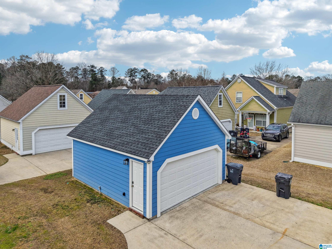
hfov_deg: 71.6
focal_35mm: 24
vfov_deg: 56.8
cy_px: 124
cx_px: 166
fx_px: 230
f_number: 1.8
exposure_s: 1/2500
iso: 170
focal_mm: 8.7
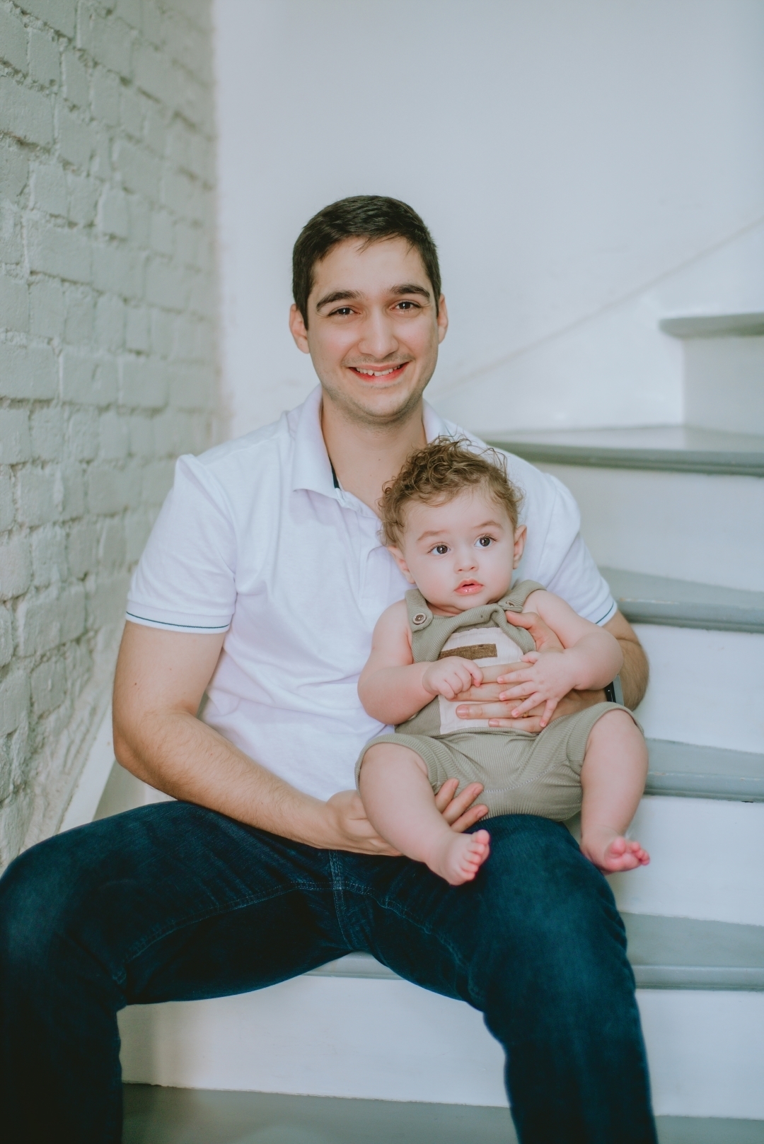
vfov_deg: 39.6
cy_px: 572
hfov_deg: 27.0
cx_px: 382
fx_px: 1590
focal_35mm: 50
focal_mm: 50
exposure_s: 1/200
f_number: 2.2
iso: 640
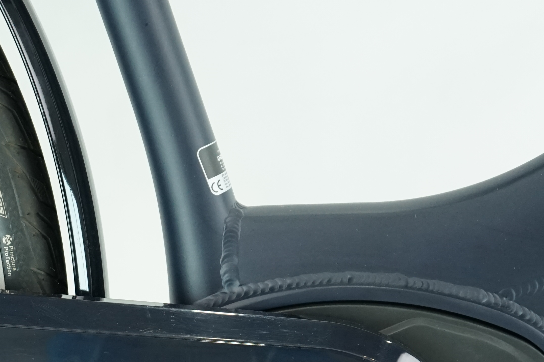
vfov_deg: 11.4
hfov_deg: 17.0
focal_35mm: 117
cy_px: 460
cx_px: -27
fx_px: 1768
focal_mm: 42
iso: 1600
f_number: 4.5
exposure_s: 1/200
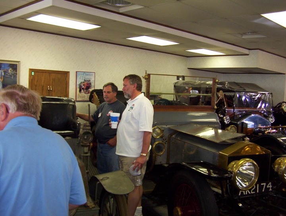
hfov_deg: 51.2
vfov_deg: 39.8
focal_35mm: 36
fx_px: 298
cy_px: 108
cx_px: 143
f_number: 2.76
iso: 140
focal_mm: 5.54
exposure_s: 1/30
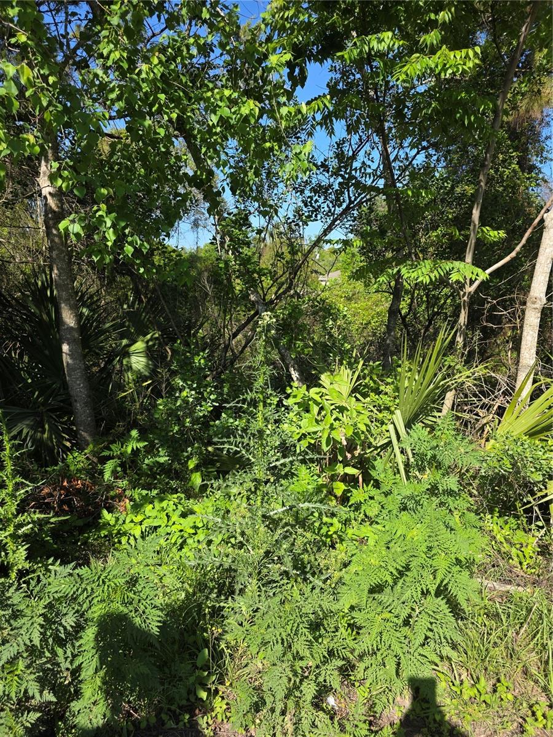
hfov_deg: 58.9
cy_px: 368
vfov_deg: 73.9
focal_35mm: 23
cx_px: 276
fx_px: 490
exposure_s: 1/3117
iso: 80
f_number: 1.7
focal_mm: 6.3
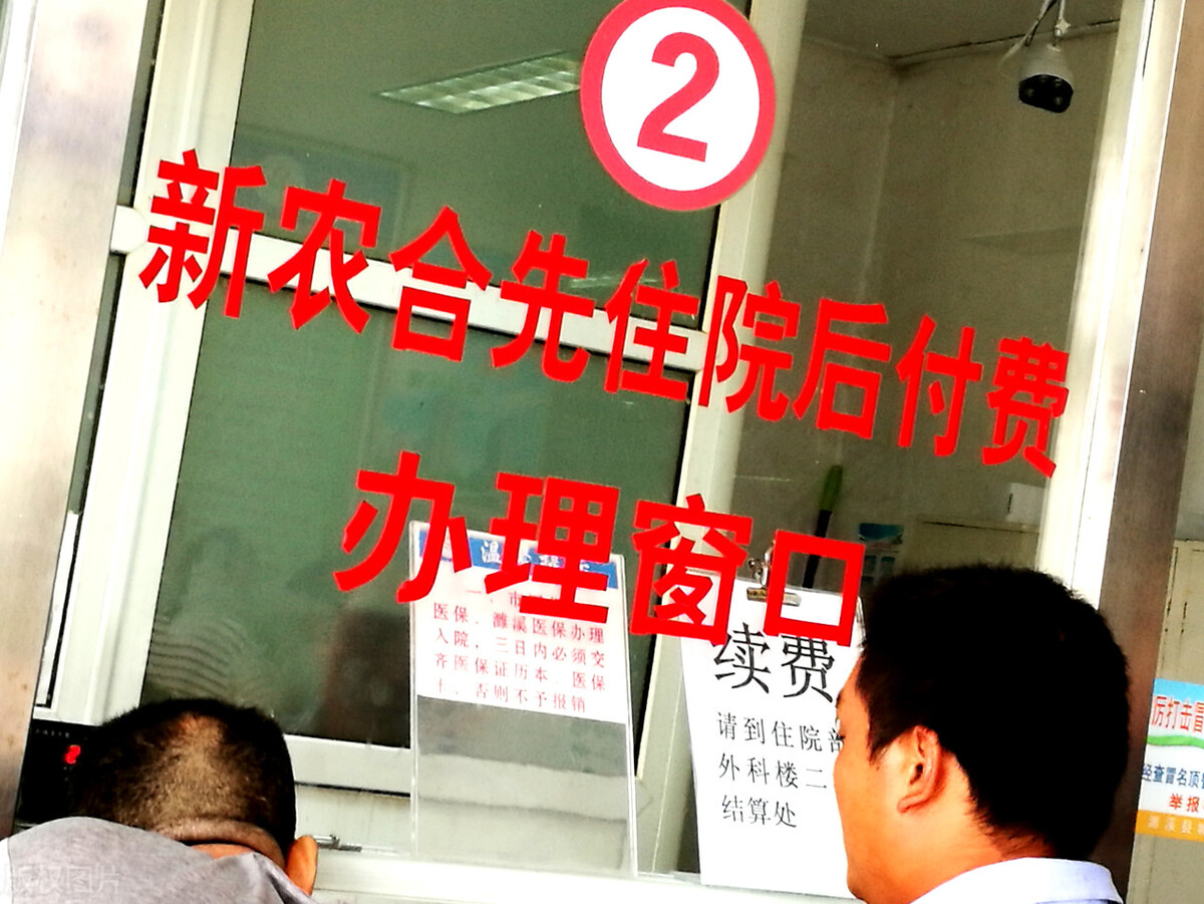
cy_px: 452
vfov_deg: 51.4
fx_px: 939
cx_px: 602
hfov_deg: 65.3
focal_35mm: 27
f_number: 2.2
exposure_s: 1/33.3
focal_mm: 4.5
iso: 160
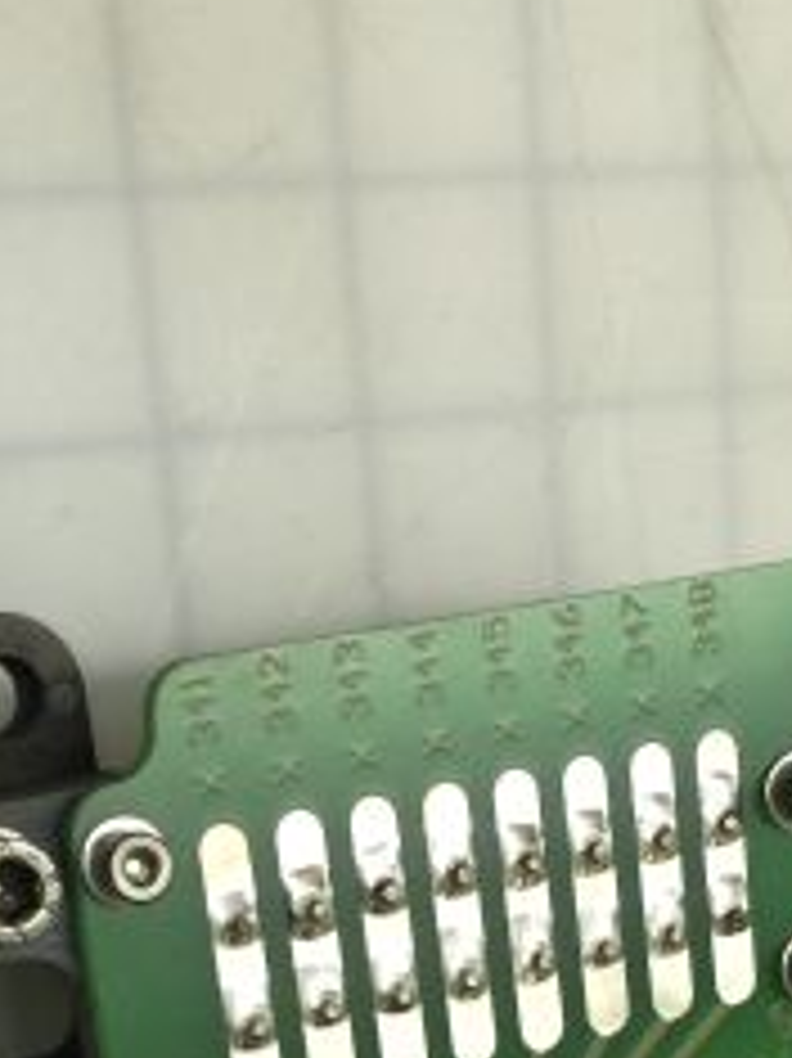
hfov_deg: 19.9
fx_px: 2260
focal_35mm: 74
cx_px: 356
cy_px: 1279
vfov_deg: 23.9
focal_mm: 4.15
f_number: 2.2
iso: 50
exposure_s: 1/15
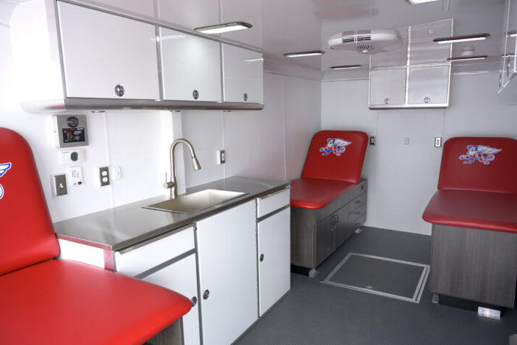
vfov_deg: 49.6
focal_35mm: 26
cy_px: 181
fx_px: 373
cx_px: 272
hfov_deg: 69.3
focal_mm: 24
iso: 100
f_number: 5
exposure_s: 1/200
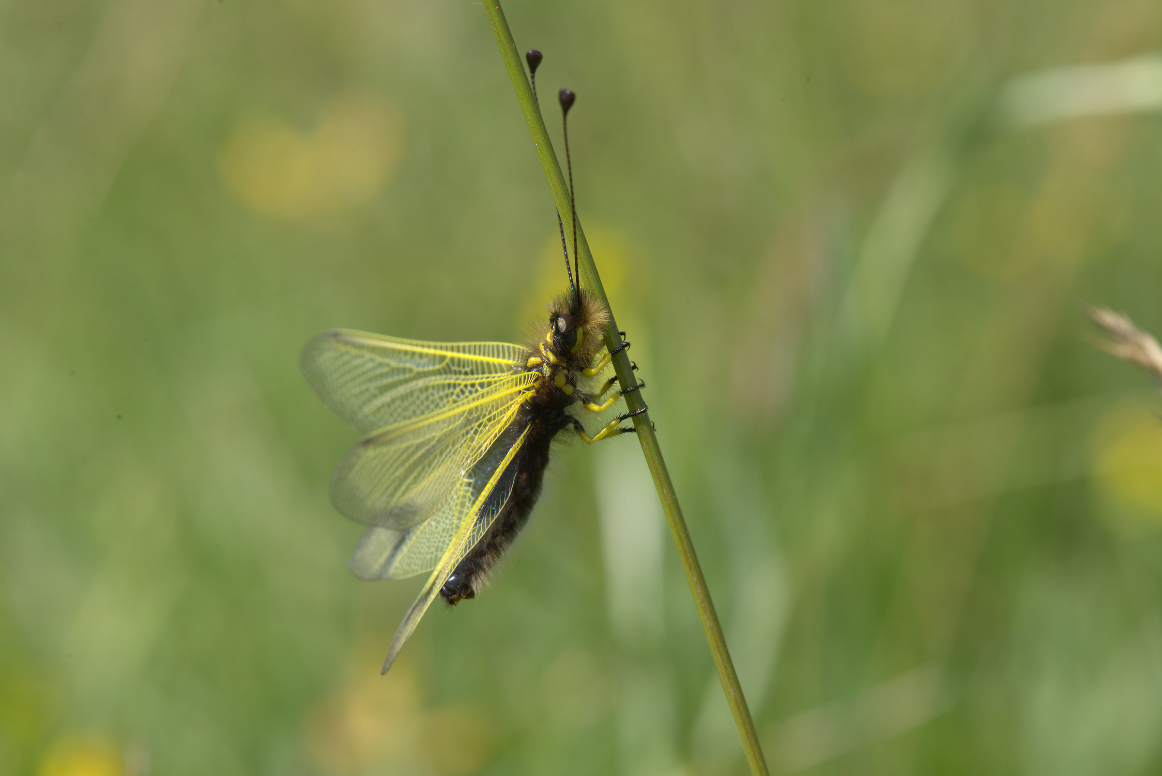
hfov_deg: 19.4
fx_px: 3390
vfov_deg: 13.1
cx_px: 581
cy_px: 388
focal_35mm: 105
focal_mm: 105
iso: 320
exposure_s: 1/160
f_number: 18
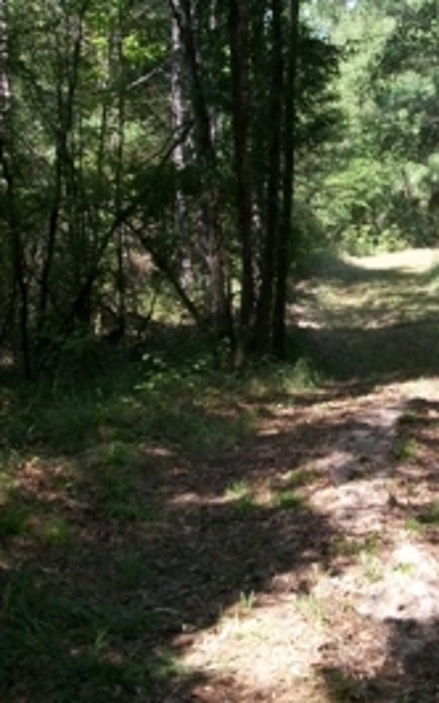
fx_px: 977
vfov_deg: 39.6
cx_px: 352
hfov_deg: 24.9
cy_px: 325
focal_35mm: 51
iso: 80
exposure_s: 1/250
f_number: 2.9
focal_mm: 5.7
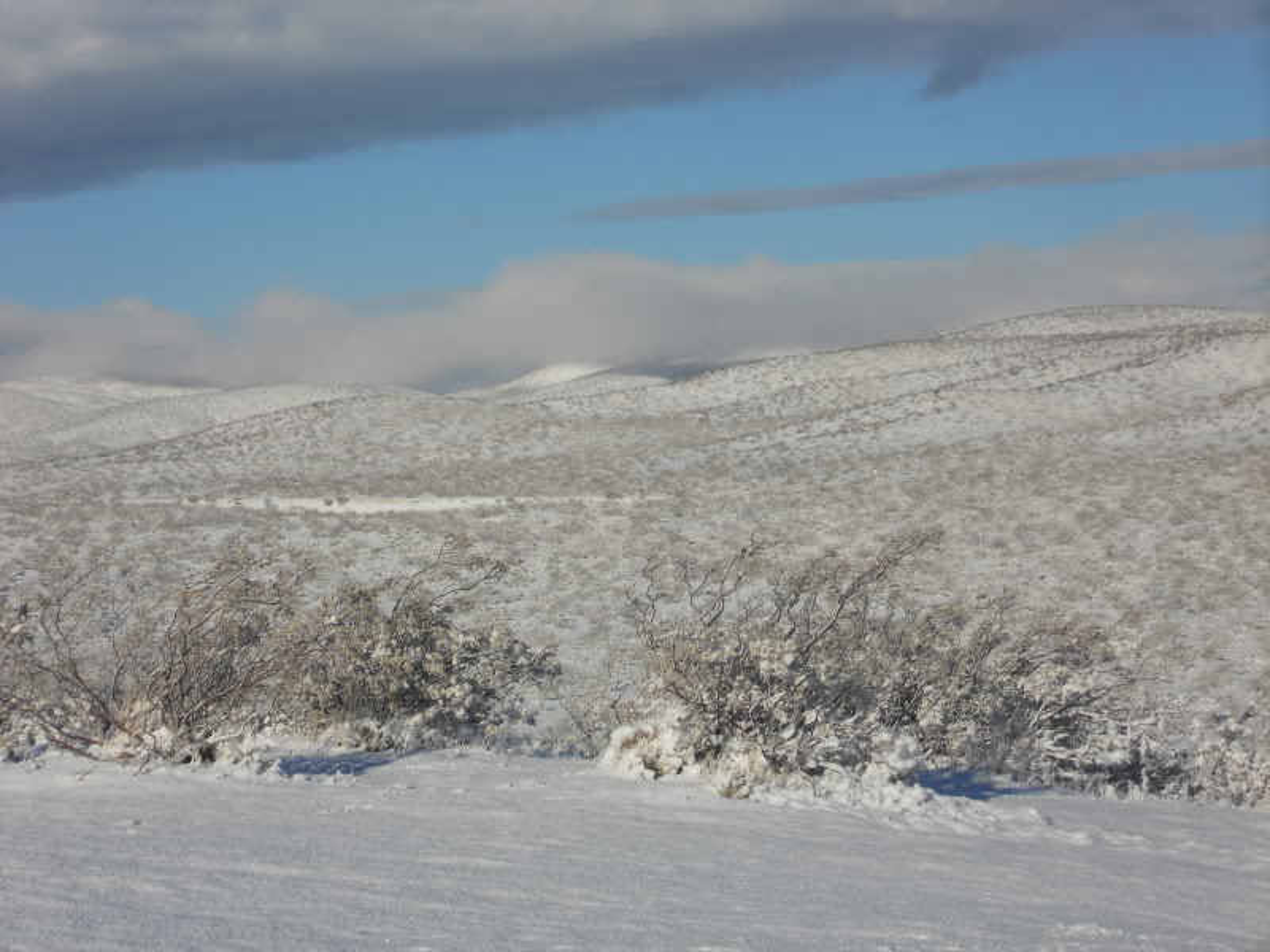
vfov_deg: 13.7
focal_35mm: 108
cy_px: 476
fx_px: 3962
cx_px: 635
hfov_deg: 18.2
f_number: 5.9
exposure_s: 1/800
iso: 80
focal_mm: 19.6
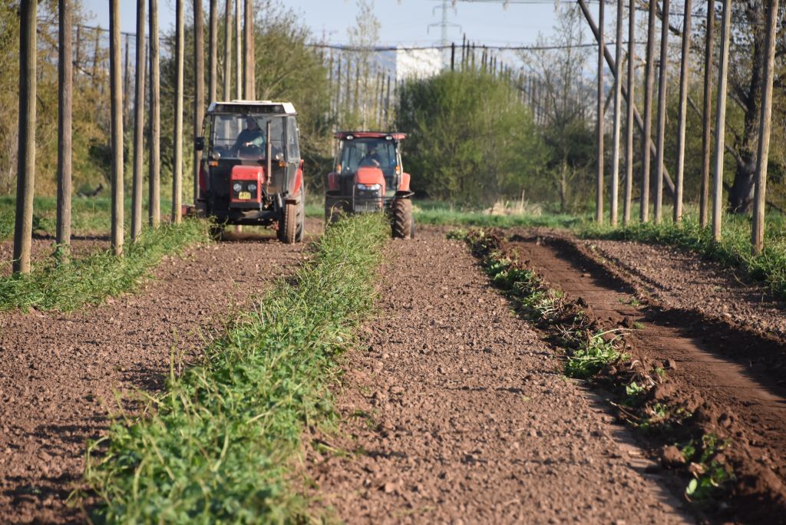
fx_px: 5570
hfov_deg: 8.1
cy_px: 262
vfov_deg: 5.4
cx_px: 393
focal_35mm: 255
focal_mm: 170
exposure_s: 1/1600
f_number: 6
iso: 800
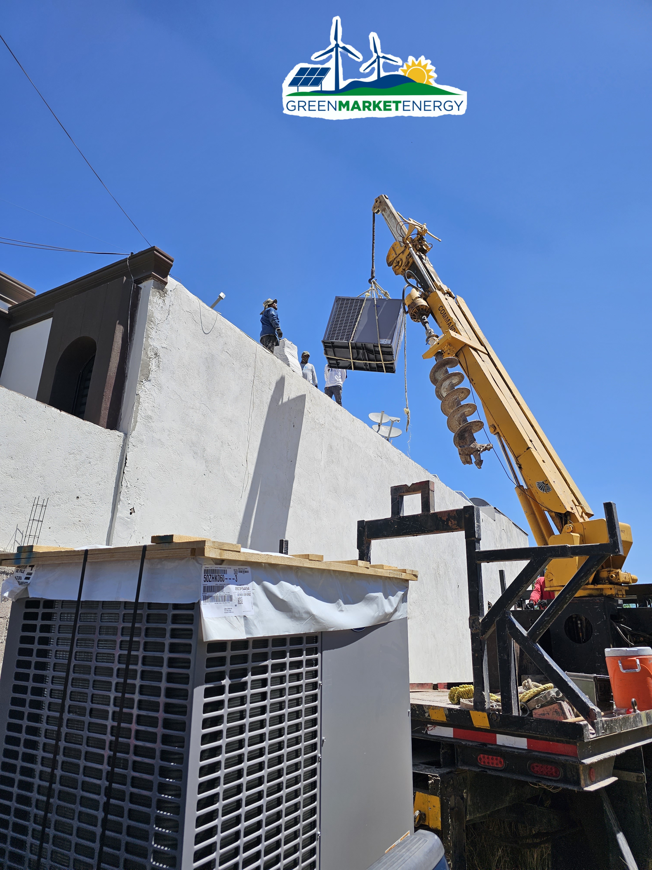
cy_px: 435
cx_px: 326
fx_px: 578
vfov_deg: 73.9
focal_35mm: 23
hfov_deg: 58.9
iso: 10
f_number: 1.7
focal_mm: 6.3
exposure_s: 1/1250
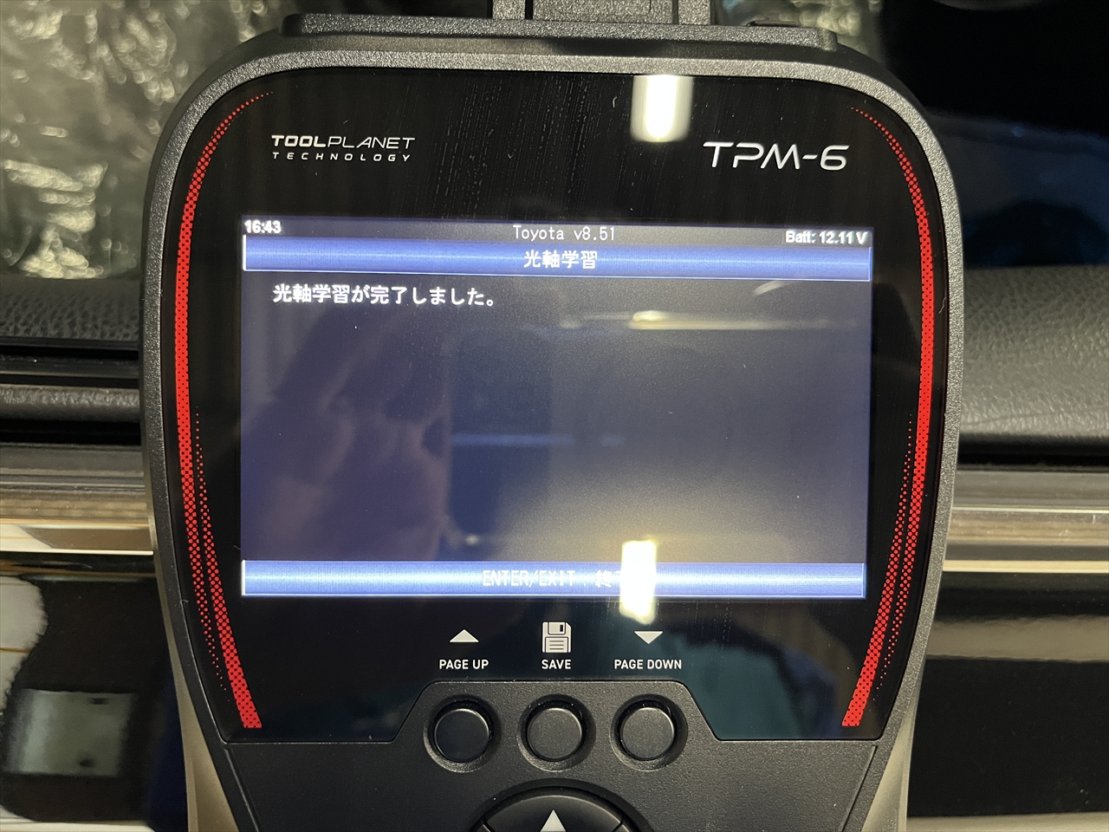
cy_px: 416
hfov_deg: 67.3
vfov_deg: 53.1
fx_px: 833
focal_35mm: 26
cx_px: 554
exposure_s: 1/40
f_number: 1.6
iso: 500
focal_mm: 5.1
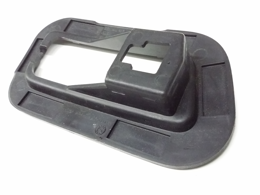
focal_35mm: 33
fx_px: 248
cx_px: 128
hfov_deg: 55.3
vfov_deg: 42.9
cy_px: 96
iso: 640
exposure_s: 1/15
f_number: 2.4
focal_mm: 3.4
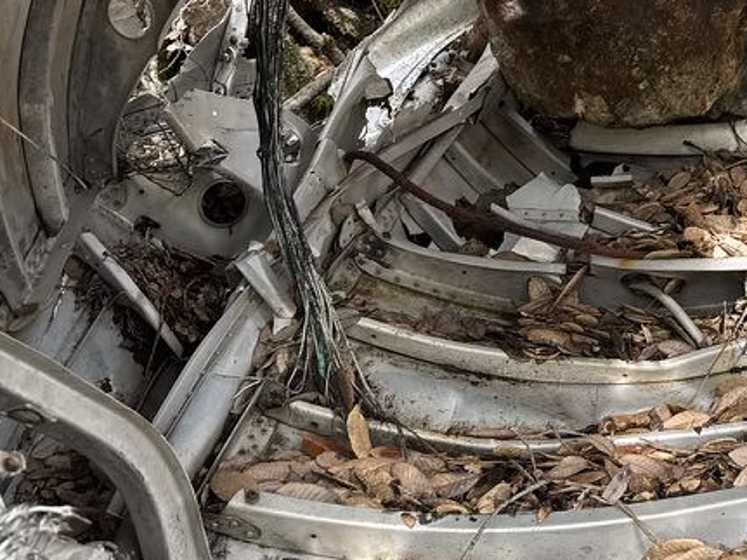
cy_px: 31
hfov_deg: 32.2
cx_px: 669
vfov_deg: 24.7
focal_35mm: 57
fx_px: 1230
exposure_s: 1/121
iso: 64
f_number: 1.78
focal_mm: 6.76
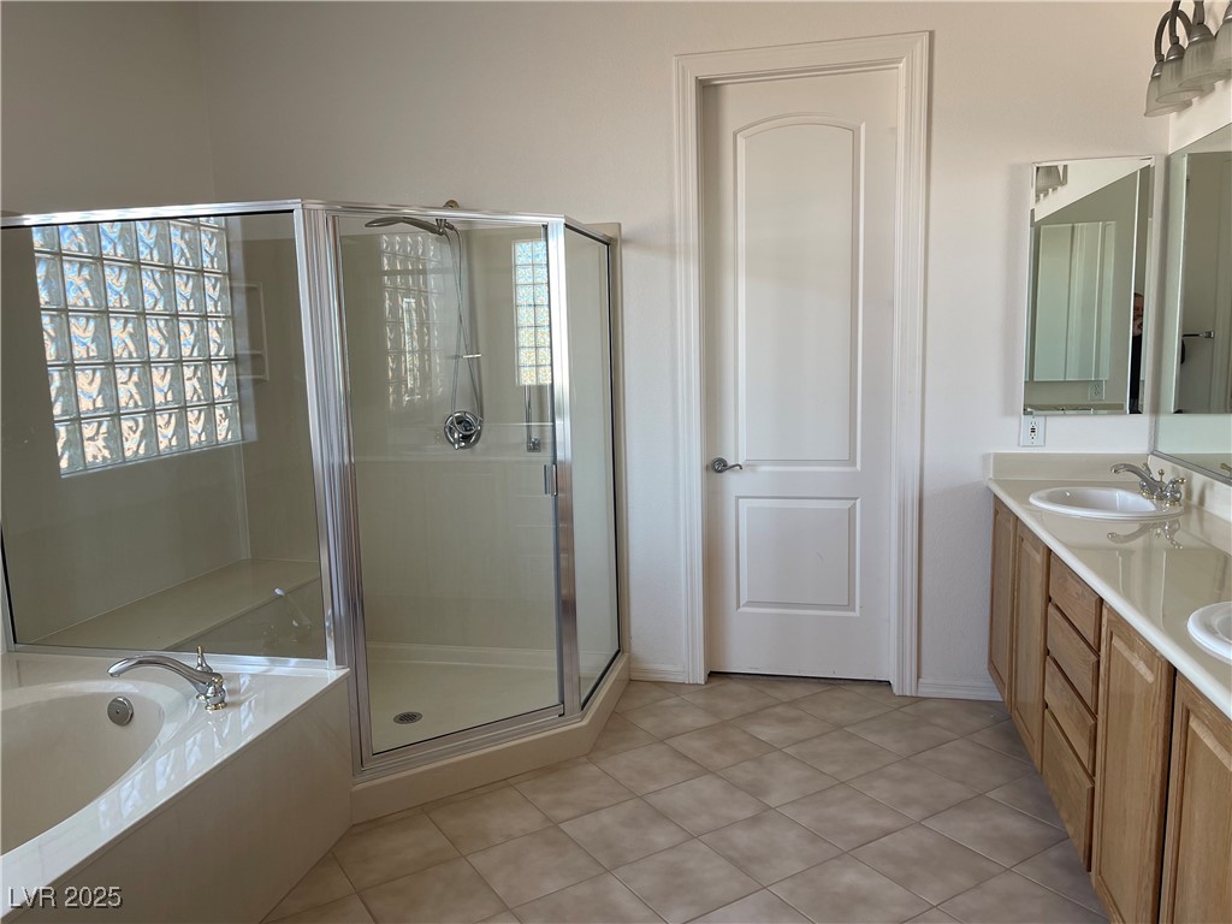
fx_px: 890
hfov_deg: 69.4
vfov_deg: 54.9
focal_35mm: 25
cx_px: 616
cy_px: 462
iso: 80
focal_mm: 5.1
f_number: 1.6
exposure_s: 1/121
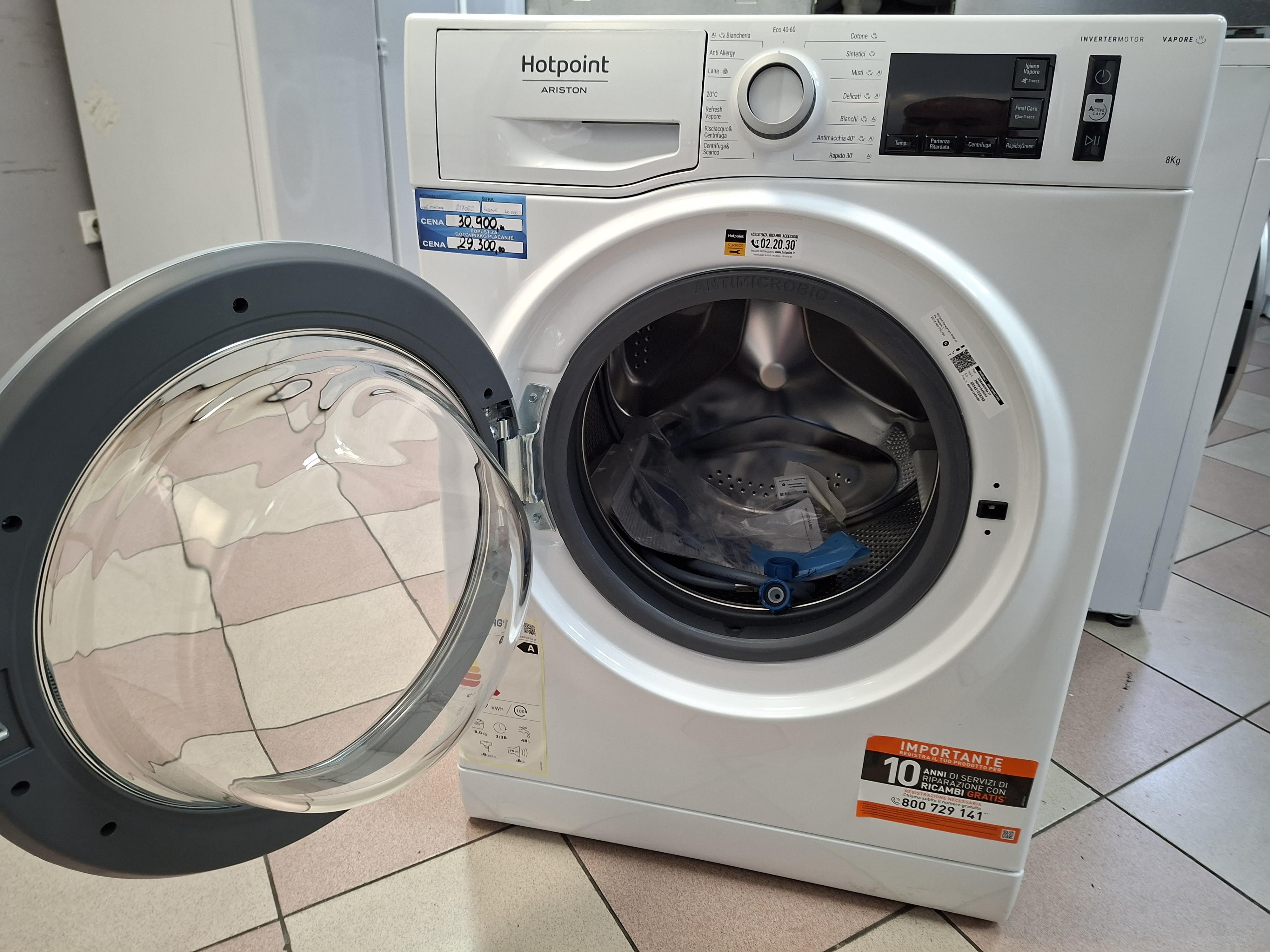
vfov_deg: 58.9
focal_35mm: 23
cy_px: 476
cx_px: 635
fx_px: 844
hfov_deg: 73.9
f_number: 1.8
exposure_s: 1/33
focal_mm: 5.54
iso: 250
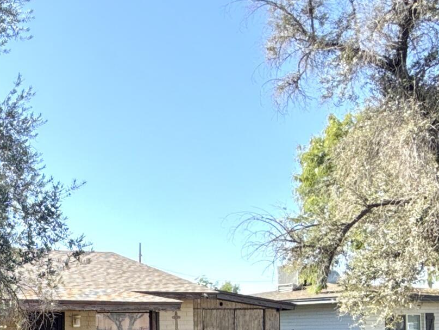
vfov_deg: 26.6
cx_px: -18
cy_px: 324
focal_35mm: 52
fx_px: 659
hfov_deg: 33.1
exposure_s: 1/914
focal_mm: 2.22
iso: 50
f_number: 2.2
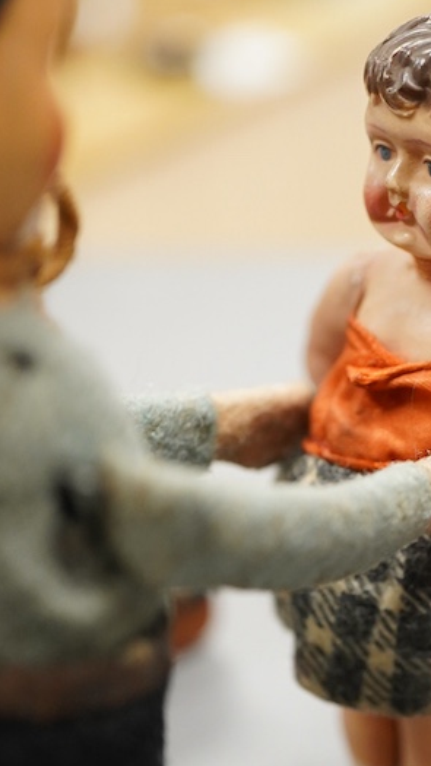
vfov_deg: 26.0
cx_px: 432
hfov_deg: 14.7
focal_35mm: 81
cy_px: 516
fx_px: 1645
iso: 1250
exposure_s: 1/125
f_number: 3.5
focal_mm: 30
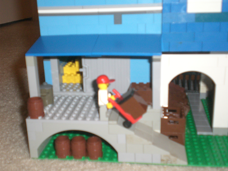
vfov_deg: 28.6
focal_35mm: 51
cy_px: 86
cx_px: 114
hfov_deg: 37.5
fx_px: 336
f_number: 3.6
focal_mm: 8.44
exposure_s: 1/60
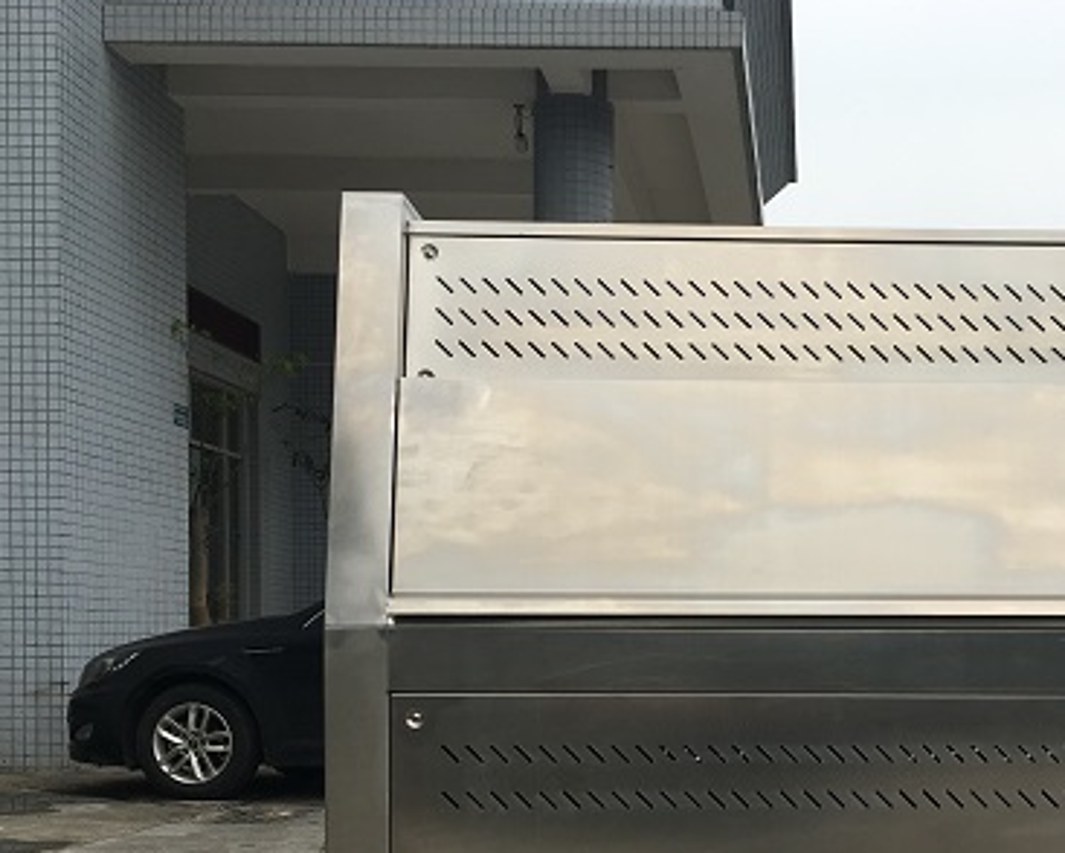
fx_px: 1703
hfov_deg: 33.9
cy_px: 718
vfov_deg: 27.4
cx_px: 815
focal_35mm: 54
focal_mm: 4.15
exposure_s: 1/1115
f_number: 2.2
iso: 25
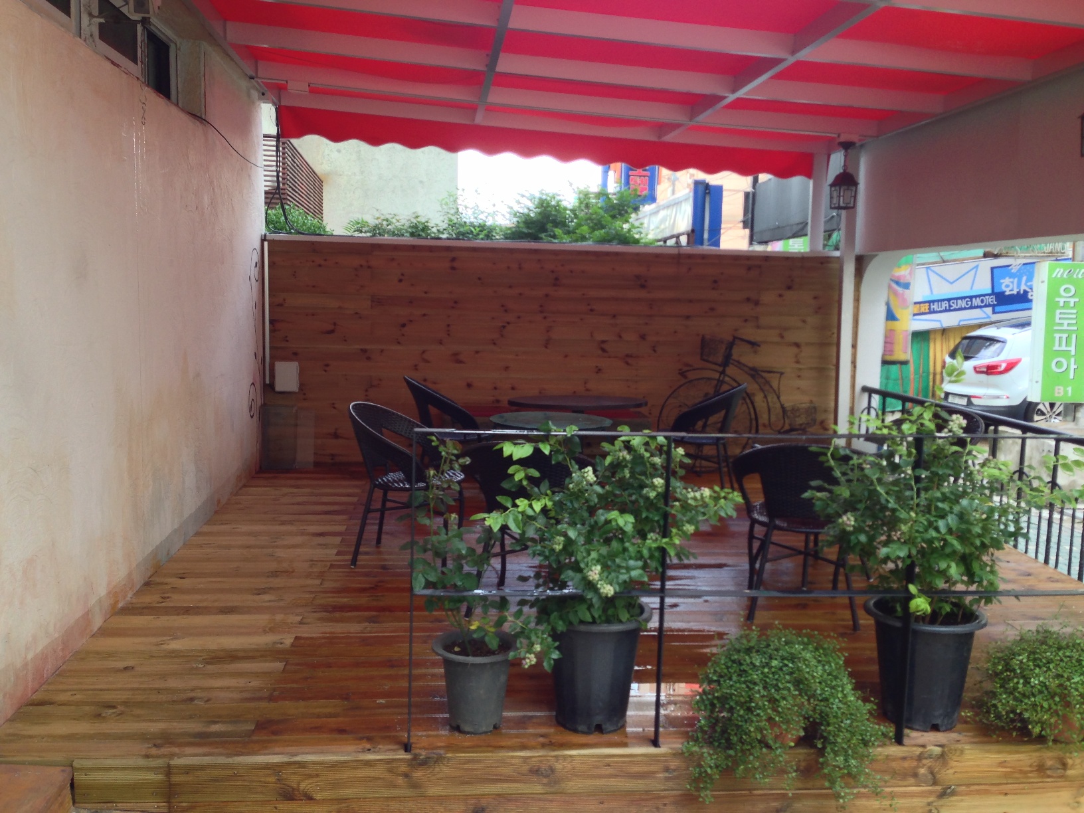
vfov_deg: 42.9
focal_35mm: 33
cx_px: 542
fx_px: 1033
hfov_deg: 55.4
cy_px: 406
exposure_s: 1/40
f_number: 2.4
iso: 64
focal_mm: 4.13
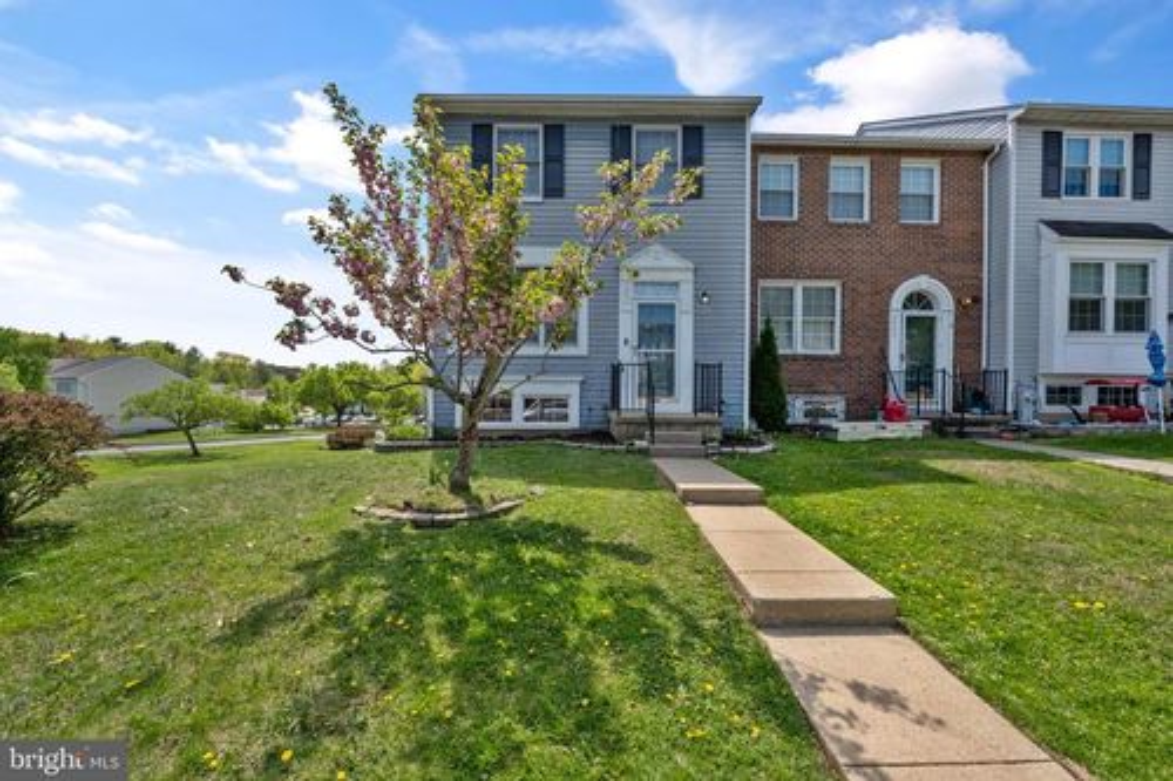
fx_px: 456
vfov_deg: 81.2
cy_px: 390
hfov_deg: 104.3
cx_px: 586
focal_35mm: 14
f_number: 8
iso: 320
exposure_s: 1/500
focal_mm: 14
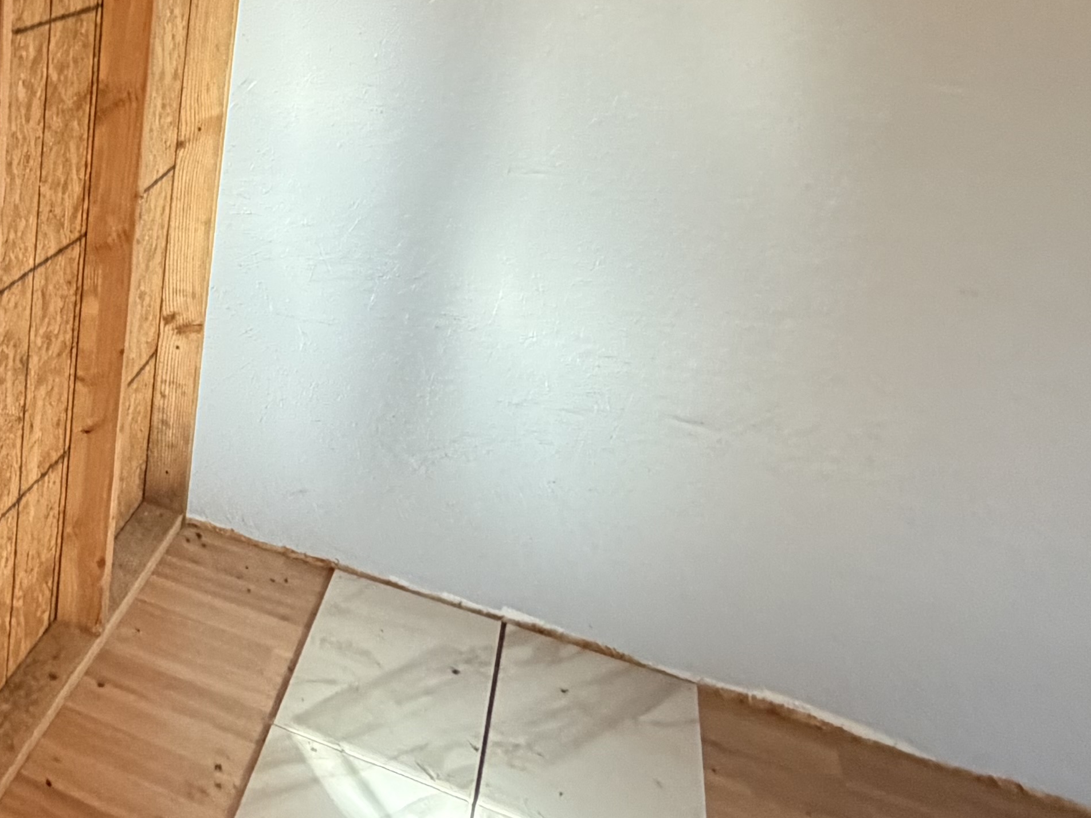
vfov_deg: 32.6
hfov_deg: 33.2
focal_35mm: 42
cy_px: 76
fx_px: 1324
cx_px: -320
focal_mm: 2.22
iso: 500
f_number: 2.2
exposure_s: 1/60
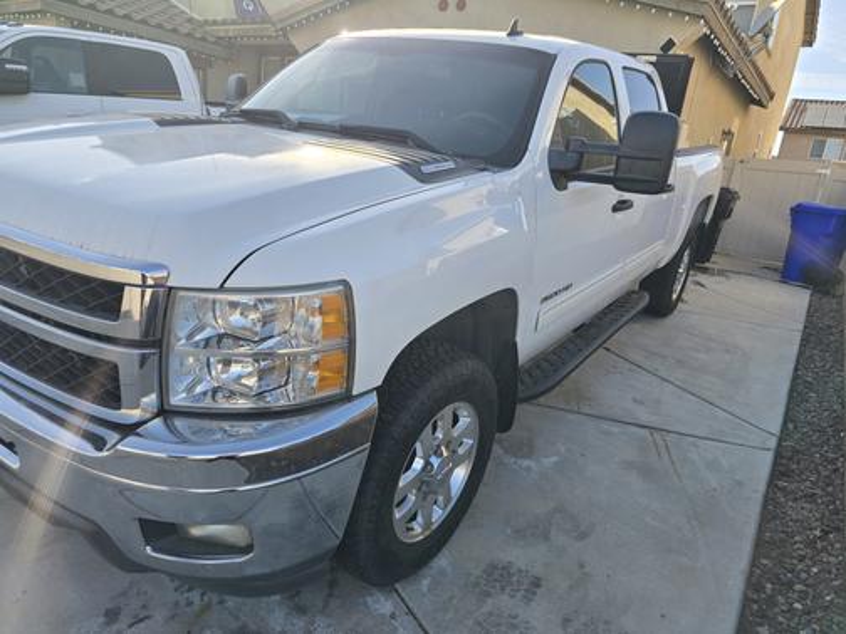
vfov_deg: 58.9
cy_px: 317
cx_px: 423
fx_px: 562
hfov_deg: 73.9
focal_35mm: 23
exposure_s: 1/303
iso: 12
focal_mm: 6.3
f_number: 1.7
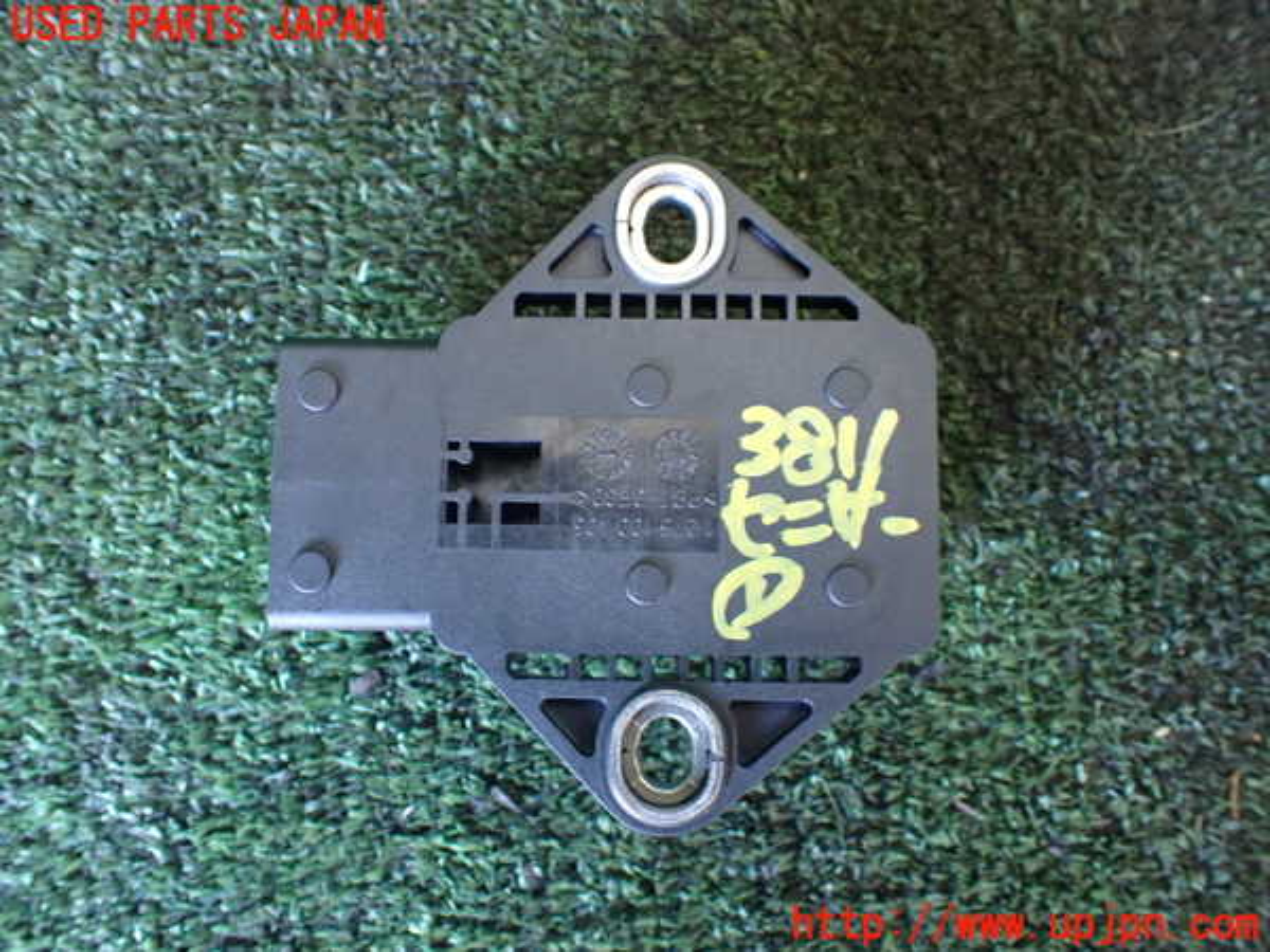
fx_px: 1101
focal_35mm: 30
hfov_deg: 60.0
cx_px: 635
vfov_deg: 46.8
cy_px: 476
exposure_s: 1/30
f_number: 2.3
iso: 800
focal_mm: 5.4
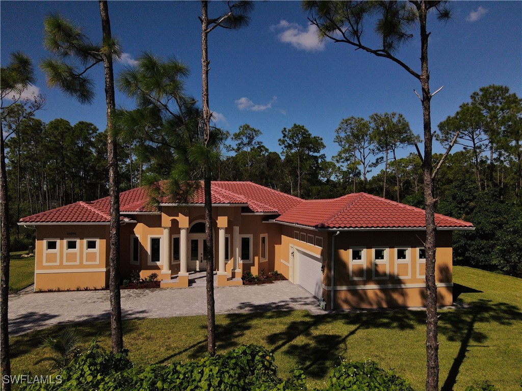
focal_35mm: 24
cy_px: 196
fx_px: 362
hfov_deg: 71.6
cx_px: 261
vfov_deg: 56.8
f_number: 2.8
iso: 100
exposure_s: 1/100
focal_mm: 4.5
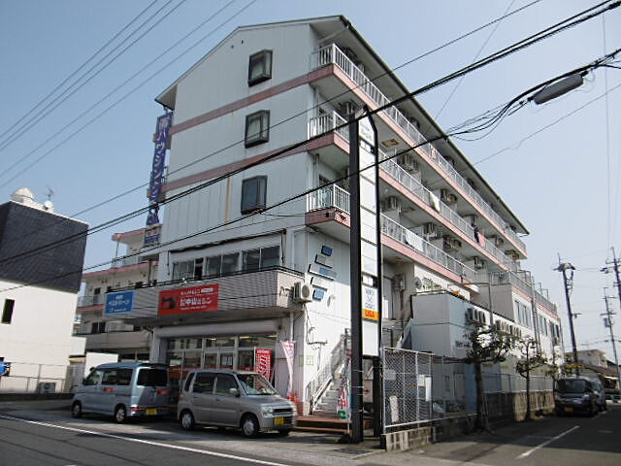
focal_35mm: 28
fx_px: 502
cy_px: 233
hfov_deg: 63.4
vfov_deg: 49.7
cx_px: 310
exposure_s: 1/200
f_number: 8.4
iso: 100
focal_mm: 5
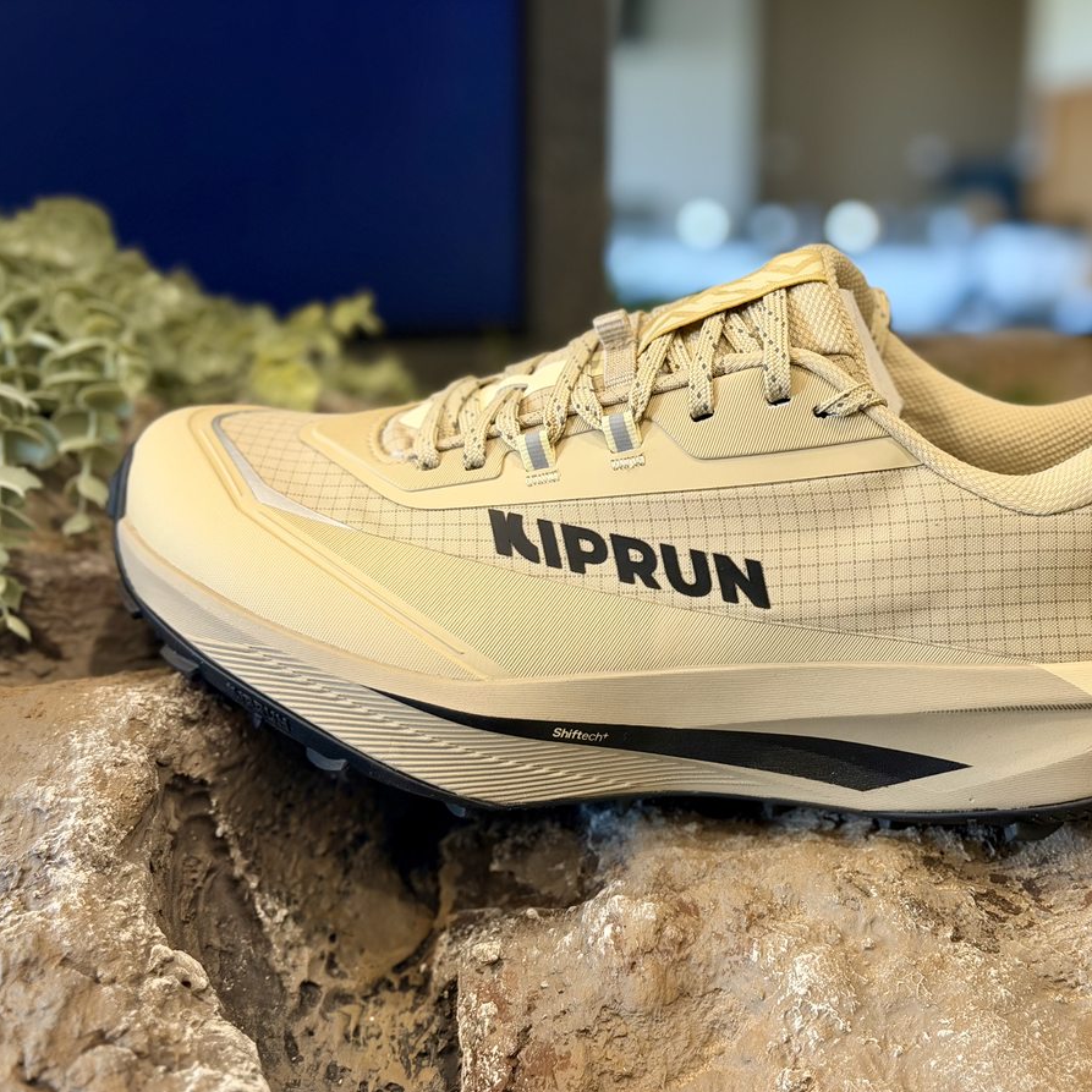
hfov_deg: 29.9
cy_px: 549
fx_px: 2034
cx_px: 673
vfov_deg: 30.0
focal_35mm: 57
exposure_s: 1/50
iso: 200
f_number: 1.78
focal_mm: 6.76
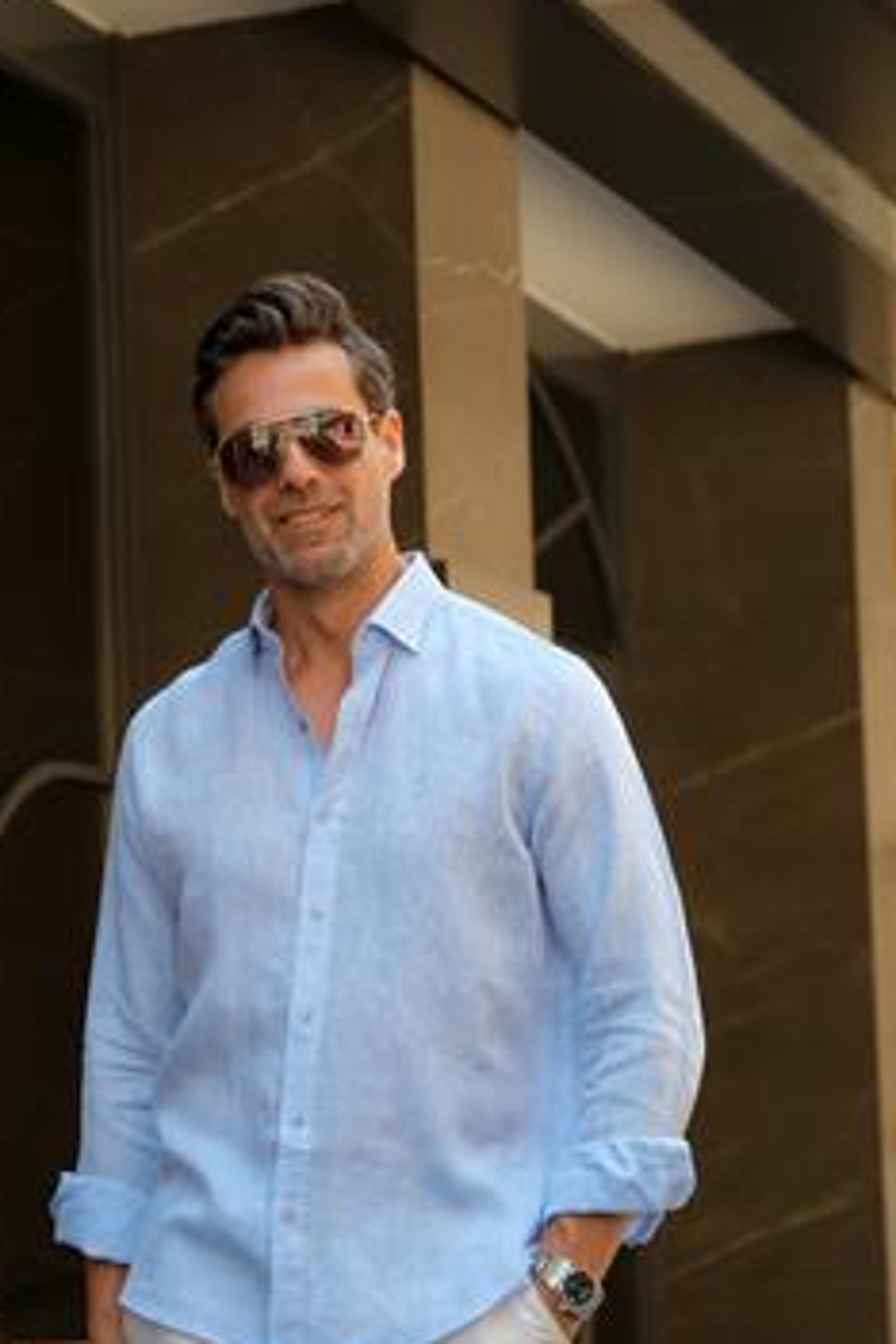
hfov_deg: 12.4
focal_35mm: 110
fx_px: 4106
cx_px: 383
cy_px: 806
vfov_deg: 18.6
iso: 400
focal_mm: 55
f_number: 2.8
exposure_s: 1/250
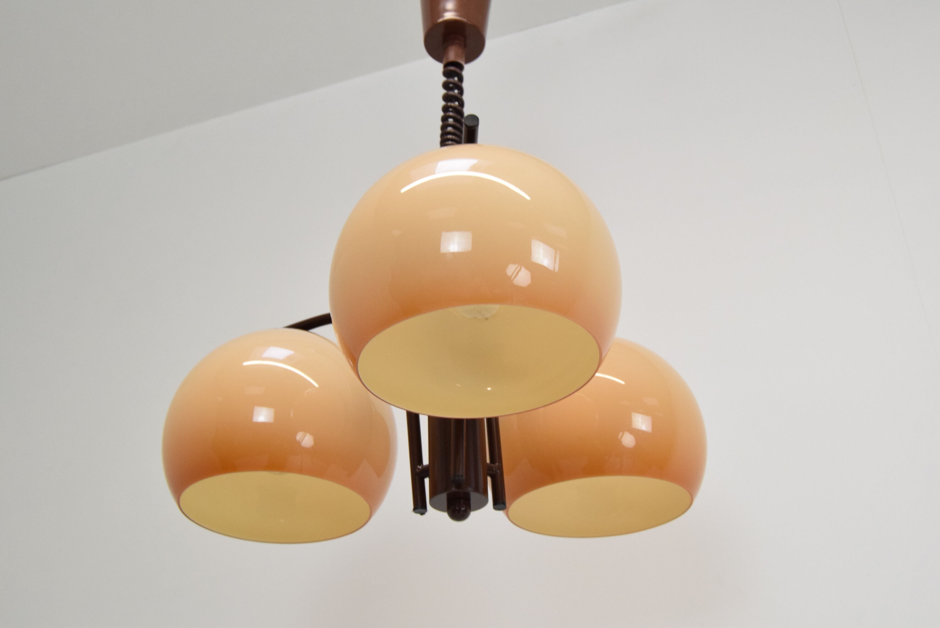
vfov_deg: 31.9
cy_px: 314
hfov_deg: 46.4
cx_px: 470
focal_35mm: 42
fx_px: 1097
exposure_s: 1/250
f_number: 8
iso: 1600
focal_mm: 28
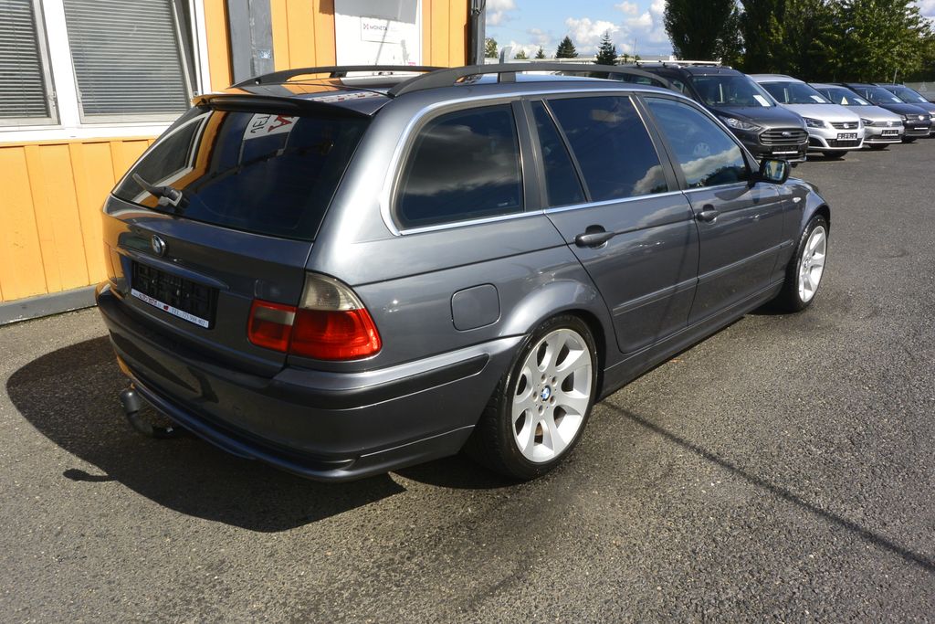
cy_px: 312
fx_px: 701
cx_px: 468
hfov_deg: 67.4
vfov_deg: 47.9
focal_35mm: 27
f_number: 10
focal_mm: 10
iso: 160
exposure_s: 1/250
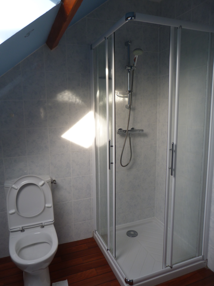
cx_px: 107
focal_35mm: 25
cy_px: 143
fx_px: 206
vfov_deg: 69.4
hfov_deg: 54.9
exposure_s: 1/60
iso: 80
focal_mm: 4.5
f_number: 2.8
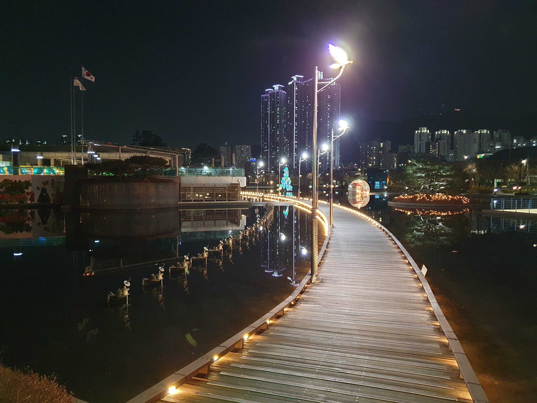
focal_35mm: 26
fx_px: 403
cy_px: 202
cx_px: 268
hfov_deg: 67.3
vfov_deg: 53.1
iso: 640
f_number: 1.5
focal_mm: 4.32
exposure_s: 1/40
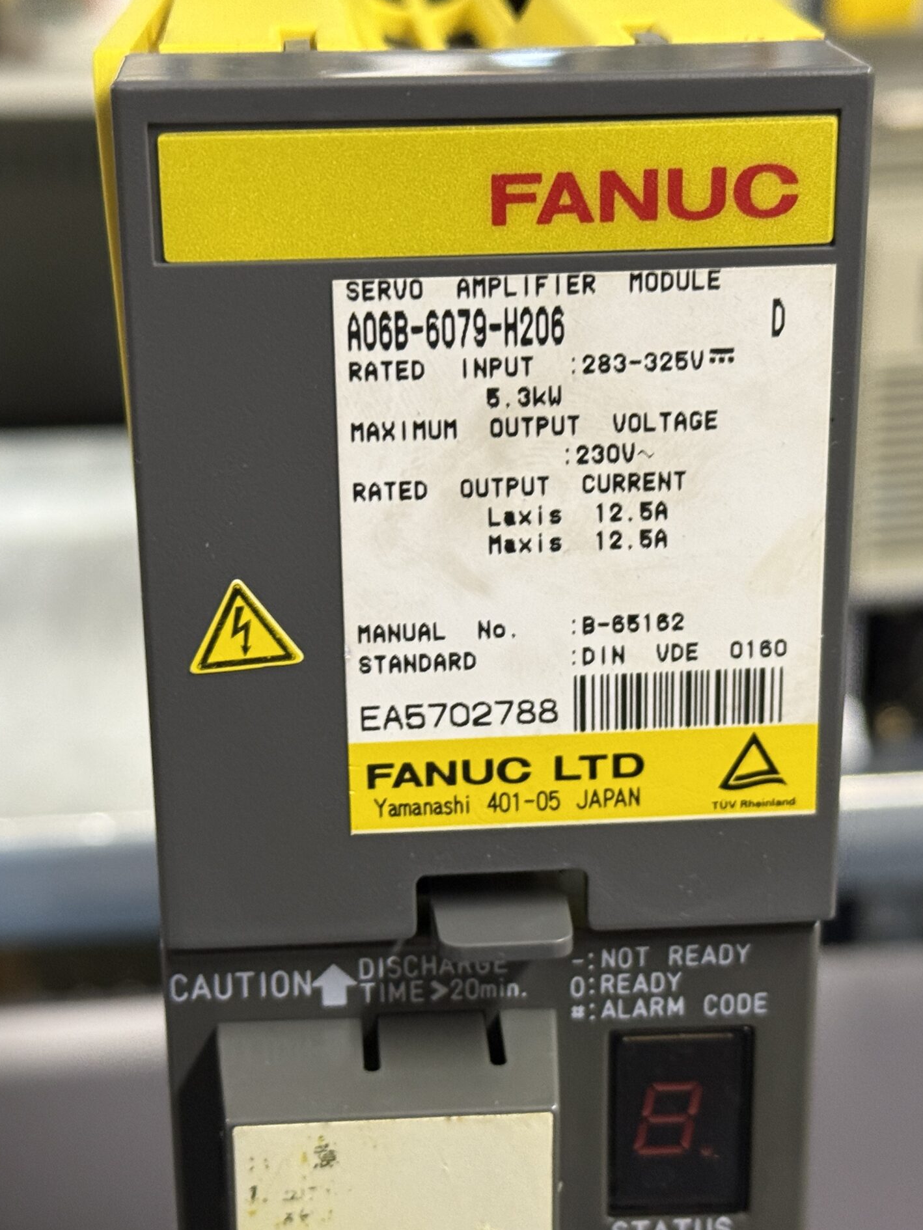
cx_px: 463
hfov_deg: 22.6
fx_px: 2310
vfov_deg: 29.8
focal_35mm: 65
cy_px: 613
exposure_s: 1/50
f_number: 1.78
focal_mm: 6.76
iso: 250
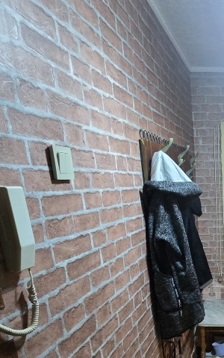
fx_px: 303
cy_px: 288
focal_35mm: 31
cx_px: 256
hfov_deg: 34.2
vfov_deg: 56.6
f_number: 2.2
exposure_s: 1/50
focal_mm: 2.2
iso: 800
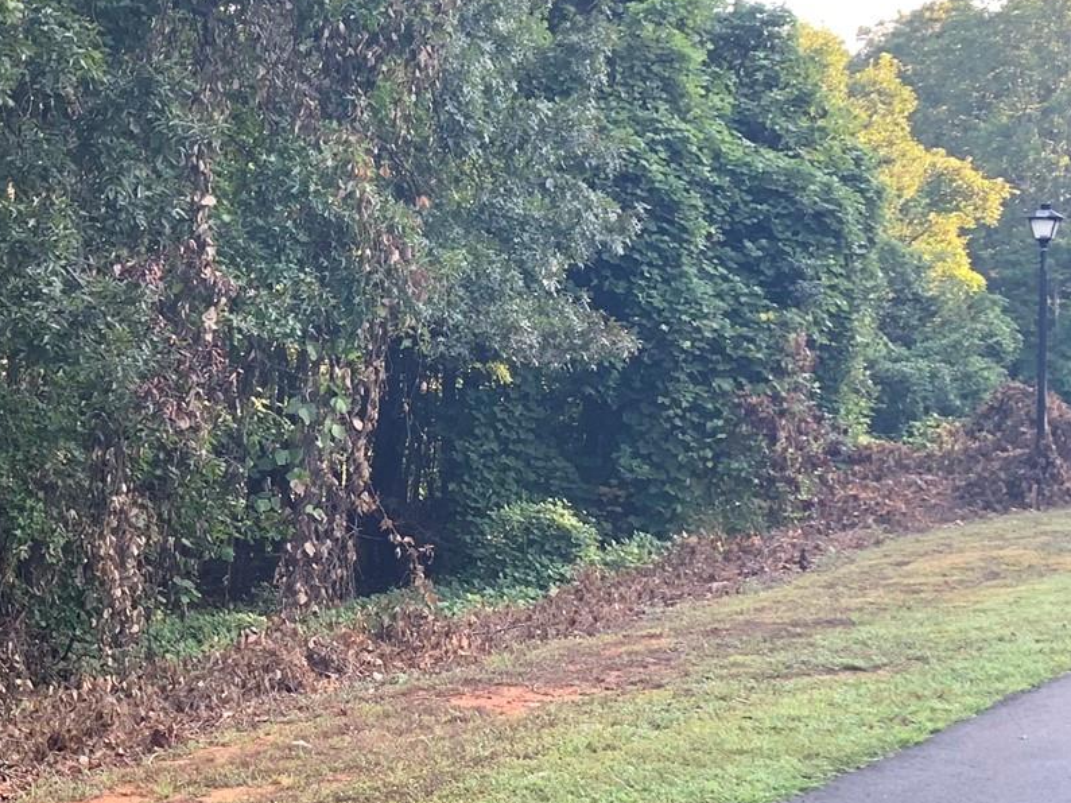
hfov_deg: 25.5
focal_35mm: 67
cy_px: 435
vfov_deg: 21.9
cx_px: -263
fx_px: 2073
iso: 64
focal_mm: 4.25
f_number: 1.8
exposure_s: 1/121
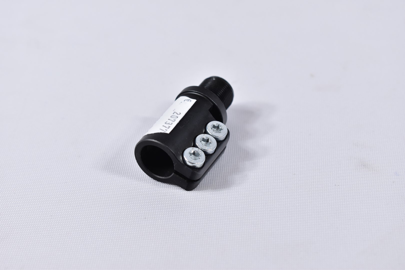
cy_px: 135
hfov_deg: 24.6
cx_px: 202
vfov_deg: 16.6
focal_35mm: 82
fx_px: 928
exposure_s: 1/60
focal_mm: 55
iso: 640
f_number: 5.6
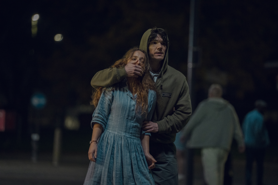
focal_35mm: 176
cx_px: 139
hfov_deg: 11.7
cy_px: 92
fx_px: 1359
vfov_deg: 7.8
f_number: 2.8
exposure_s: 1/320
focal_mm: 176
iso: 6400
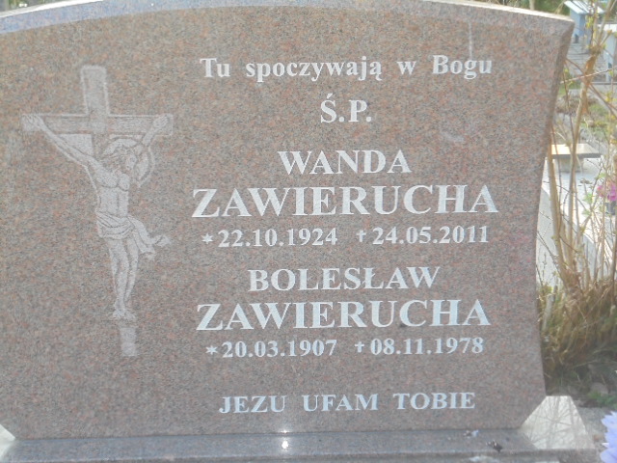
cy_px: 232
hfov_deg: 30.3
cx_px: 308
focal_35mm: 64
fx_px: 1141
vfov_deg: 22.9
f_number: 5.6
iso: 400
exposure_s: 1/60
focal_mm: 11.5
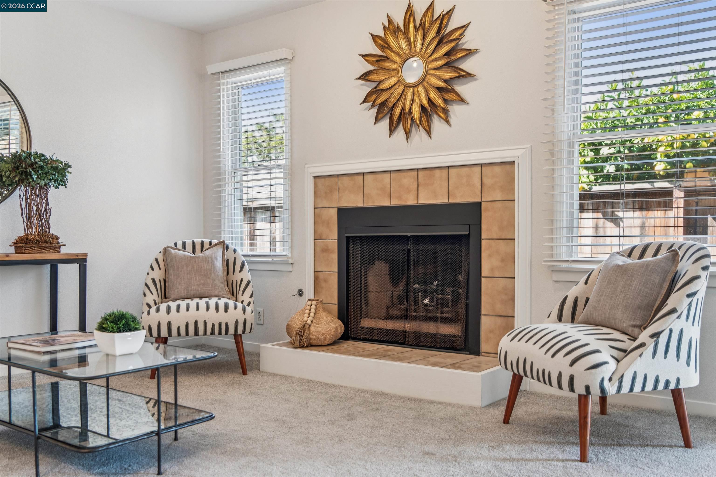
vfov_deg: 40.0
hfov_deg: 57.2
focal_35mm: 33
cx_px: 358
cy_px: 238
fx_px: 656
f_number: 5
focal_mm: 33
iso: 250
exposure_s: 1/15
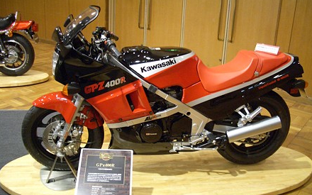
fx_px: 323
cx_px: 157
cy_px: 104
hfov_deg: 51.5
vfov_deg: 33.6
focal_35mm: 38
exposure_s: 1/20
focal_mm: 5.8
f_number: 2.6
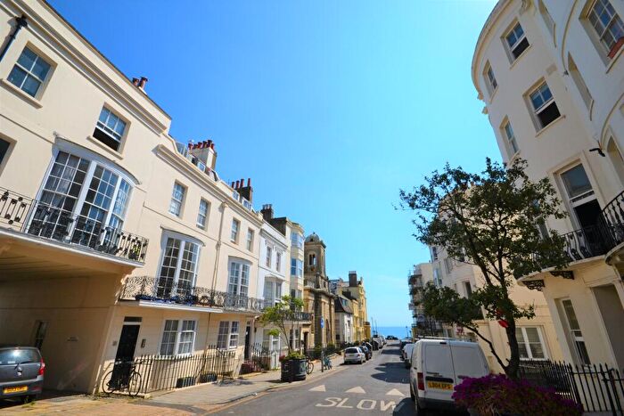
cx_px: 312
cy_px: 208
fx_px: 260
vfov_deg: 77.4
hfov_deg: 100.4
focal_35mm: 15
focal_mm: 10
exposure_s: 1/500
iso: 360
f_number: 11
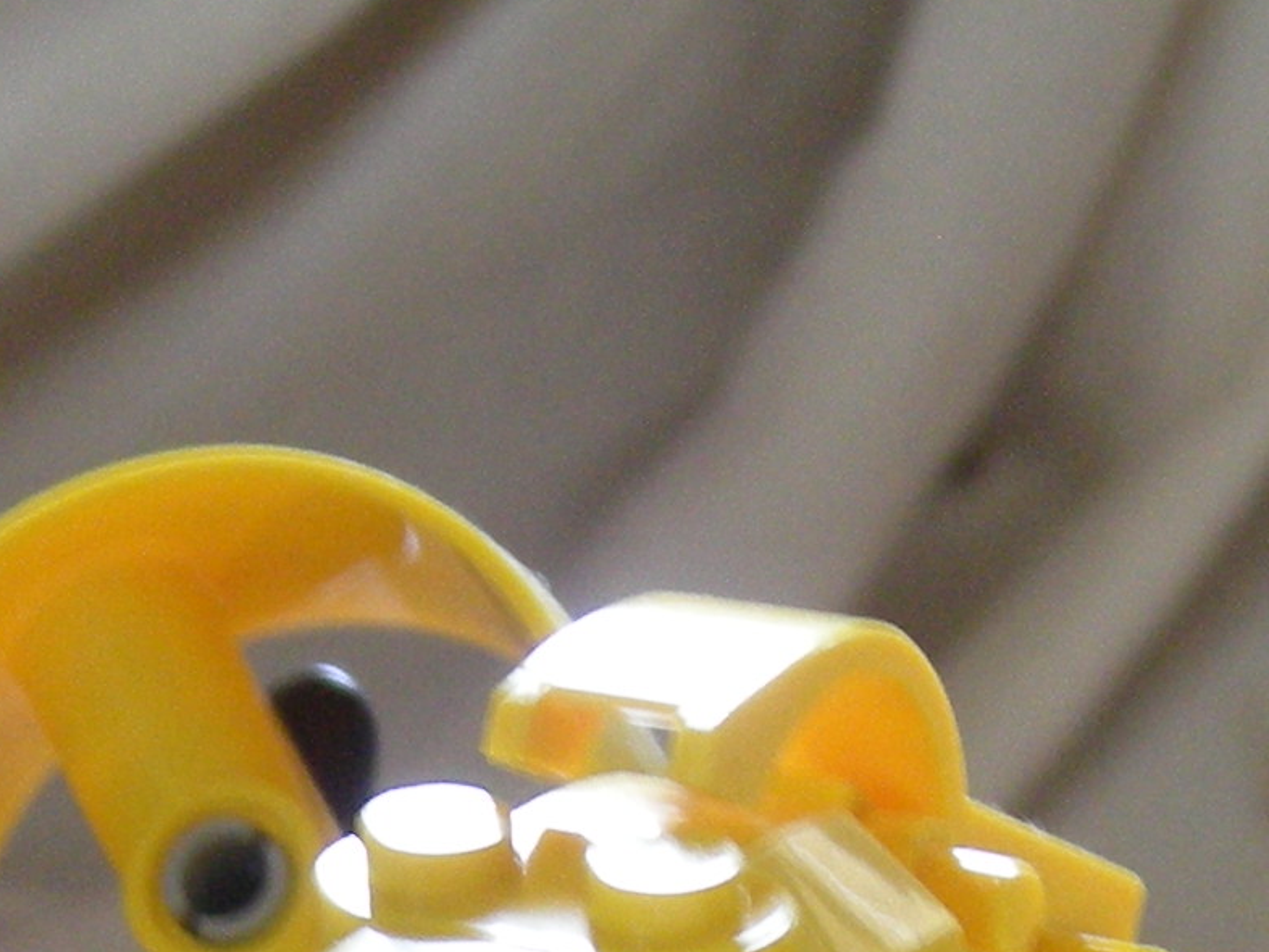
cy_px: 1641
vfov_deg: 7.4
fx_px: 7224
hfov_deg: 10.0
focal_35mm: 197
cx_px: 649
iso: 200
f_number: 3.6
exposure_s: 1/4.8
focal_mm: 9.1
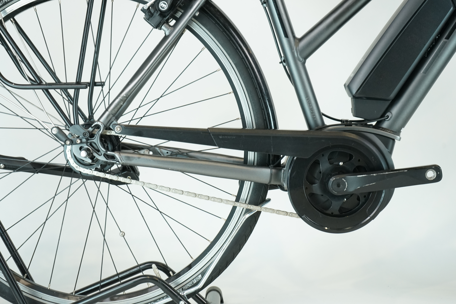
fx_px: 887
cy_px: 152
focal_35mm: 70
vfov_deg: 19.5
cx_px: 228
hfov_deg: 28.8
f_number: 6.3
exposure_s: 1/200
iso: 2000
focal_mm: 70
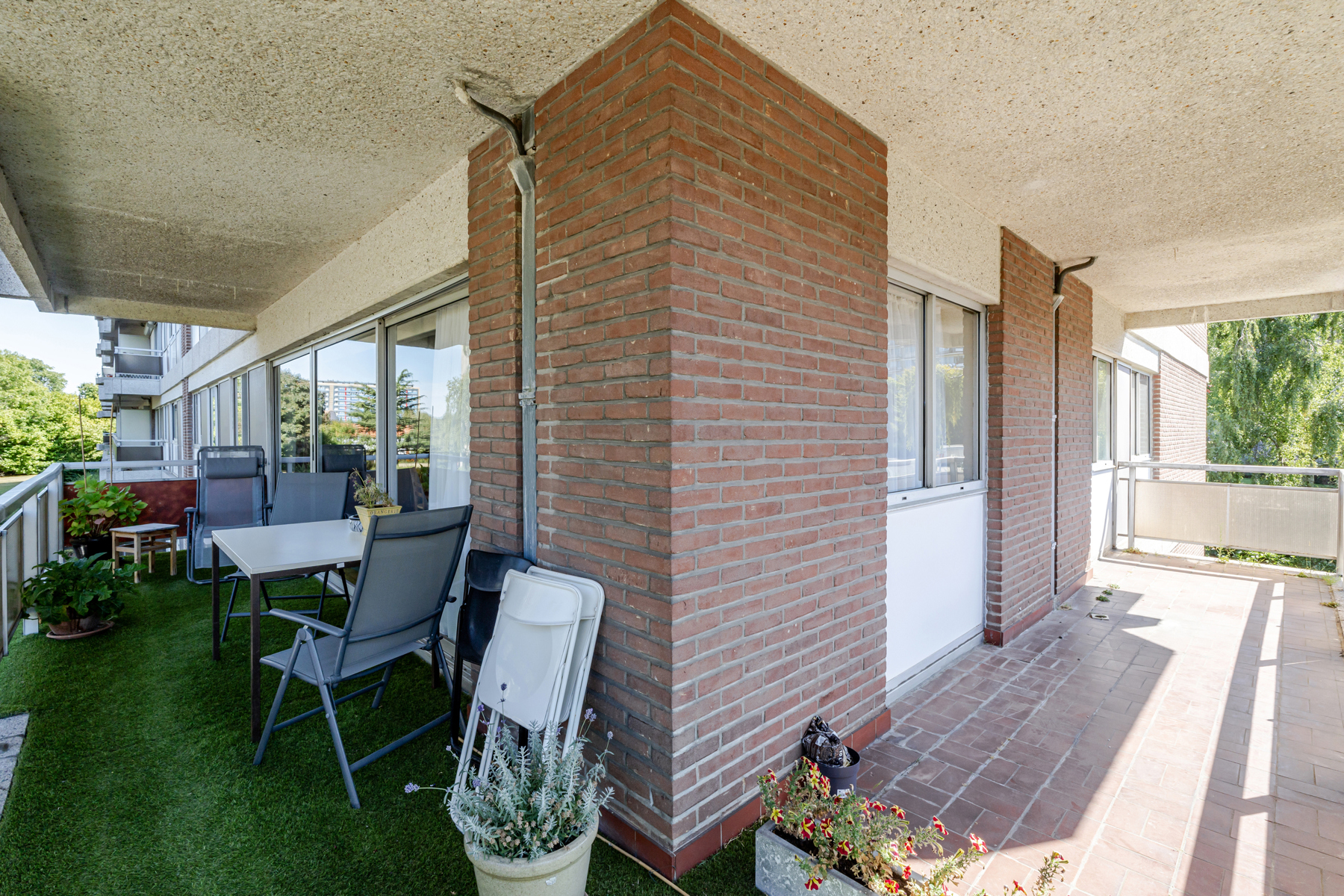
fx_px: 597
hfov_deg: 96.7
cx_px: 672
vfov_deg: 73.7
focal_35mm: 16
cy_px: 448
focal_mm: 16
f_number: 10
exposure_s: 1/100
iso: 250
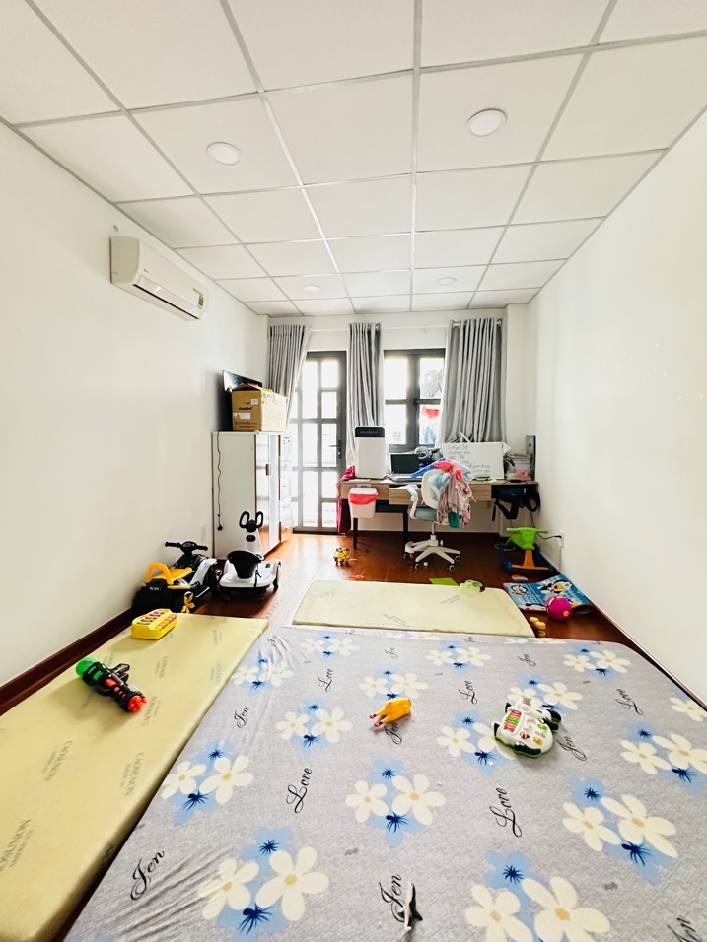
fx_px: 408
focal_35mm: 15
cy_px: 459
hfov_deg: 81.7
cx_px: 344
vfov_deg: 98.2
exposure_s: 1/60
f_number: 2.2
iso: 1000
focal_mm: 2.22
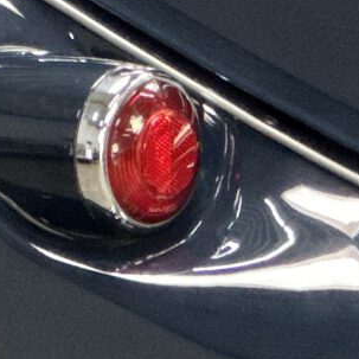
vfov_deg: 3.0
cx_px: 329
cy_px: 58
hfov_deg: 3.0
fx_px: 6747
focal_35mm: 575
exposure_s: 1/25
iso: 400
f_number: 2.8
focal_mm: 9
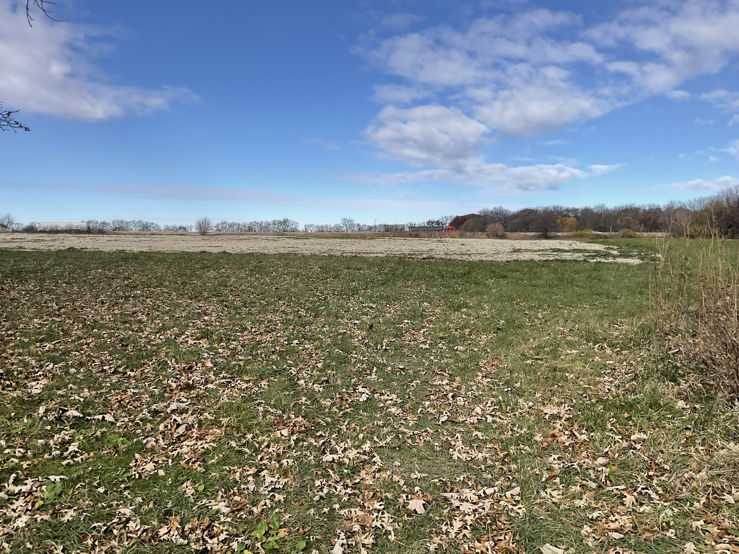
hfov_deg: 60.0
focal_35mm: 30
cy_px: 278
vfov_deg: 46.8
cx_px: 365
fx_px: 640
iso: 16
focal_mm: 3
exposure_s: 1/2058
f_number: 1.8
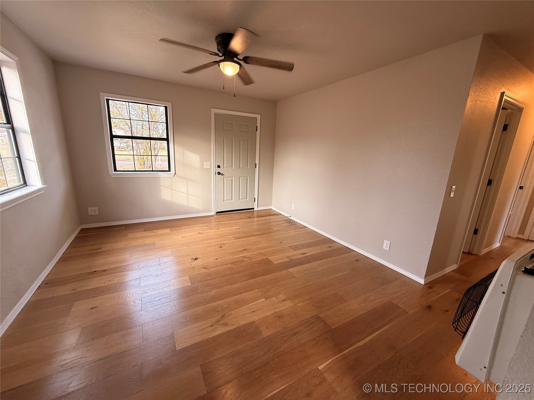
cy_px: 200
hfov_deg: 102.1
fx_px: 216
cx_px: 267
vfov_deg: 85.7
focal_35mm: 14
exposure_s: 1/99
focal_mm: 2.22
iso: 125
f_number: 2.2
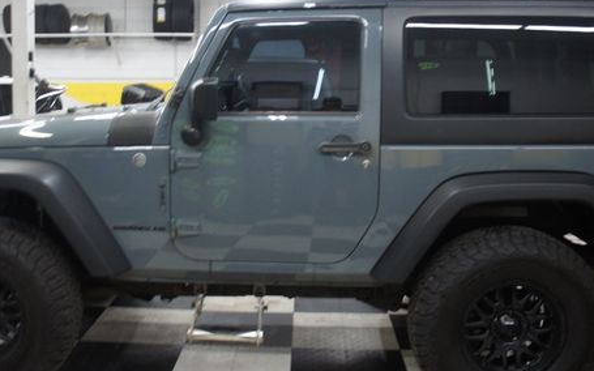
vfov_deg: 29.8
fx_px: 696
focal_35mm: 43
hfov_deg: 46.2
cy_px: 159
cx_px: 270
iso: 400
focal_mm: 20
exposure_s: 1/30
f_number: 4
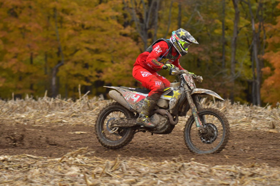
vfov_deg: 7.0
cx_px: 140
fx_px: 1517
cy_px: 93
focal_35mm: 195
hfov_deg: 10.5
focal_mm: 130
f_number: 2.8
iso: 400
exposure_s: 1/1000
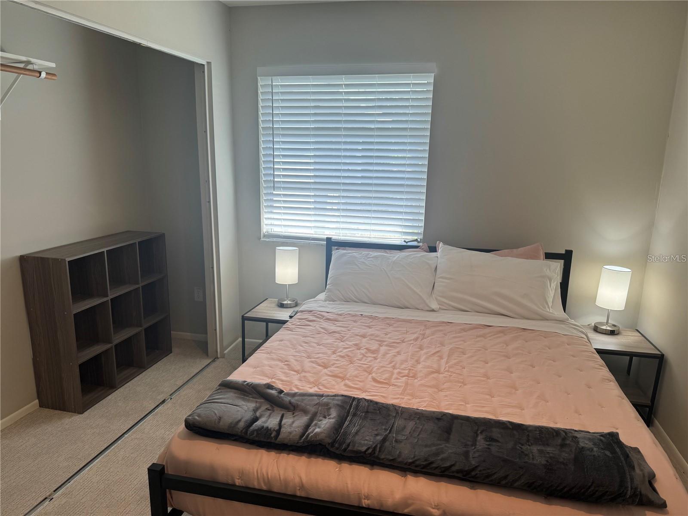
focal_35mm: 24
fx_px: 477
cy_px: 258
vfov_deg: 56.8
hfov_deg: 71.6
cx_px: 344
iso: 64
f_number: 1.78
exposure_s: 1/120
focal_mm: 6.86
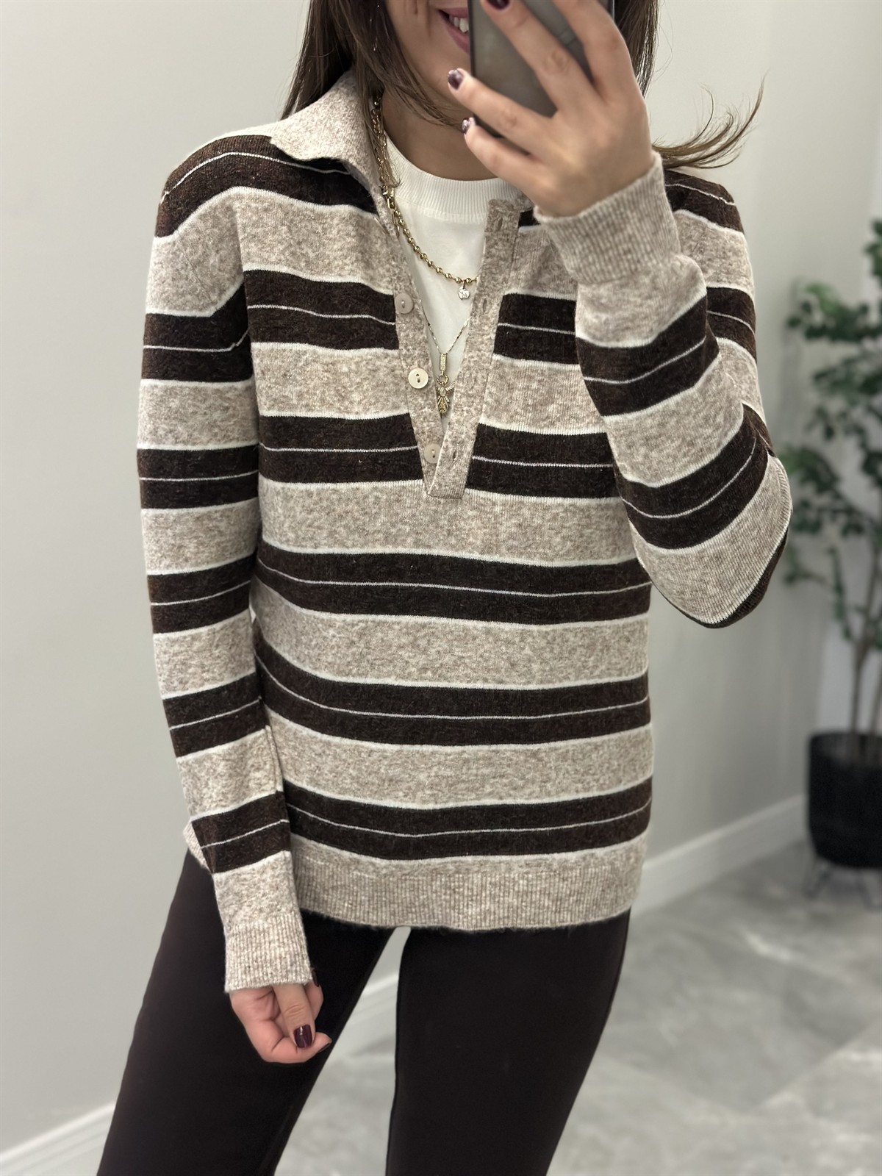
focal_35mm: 48
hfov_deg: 30.3
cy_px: 588
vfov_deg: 39.7
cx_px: 441
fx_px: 1631
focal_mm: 6.86
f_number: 1.78
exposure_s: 1/60
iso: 400
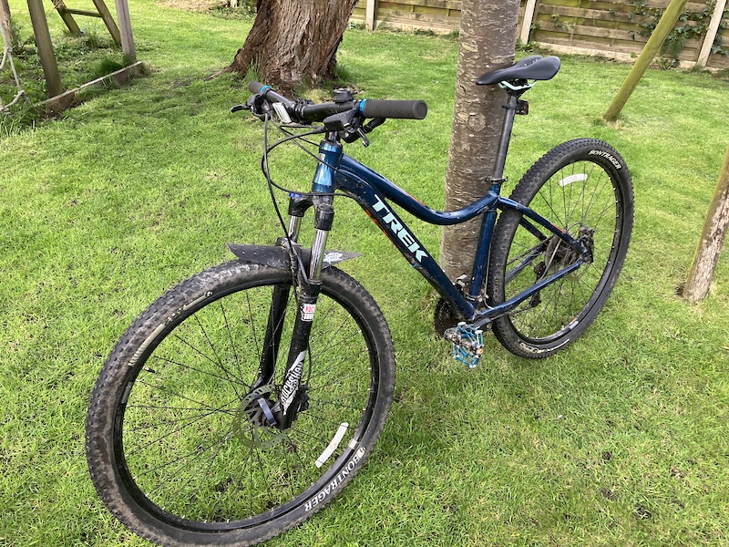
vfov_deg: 49.7
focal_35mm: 28
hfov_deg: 63.4
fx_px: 590
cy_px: 274
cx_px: 364
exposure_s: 1/121
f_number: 1.8
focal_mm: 3.99
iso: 64
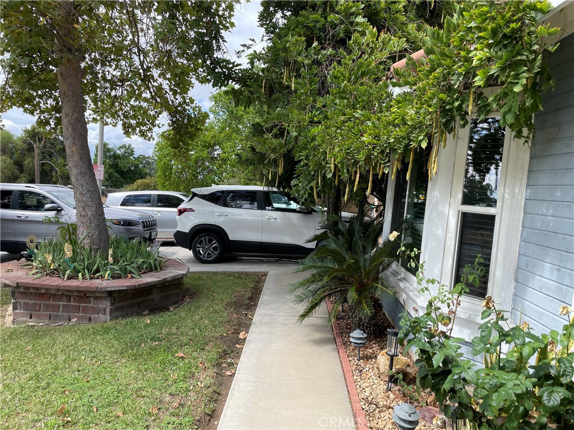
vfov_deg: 53.1
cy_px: 215
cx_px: 287
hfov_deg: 67.3
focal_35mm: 26
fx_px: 431
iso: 32
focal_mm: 4.2
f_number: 1.6
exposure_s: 1/1033
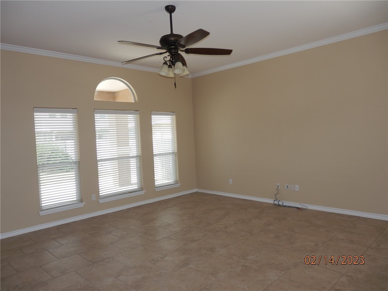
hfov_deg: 69.4
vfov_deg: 54.9
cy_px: 146
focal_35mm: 25
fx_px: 280
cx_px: 194
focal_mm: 4.5
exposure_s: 1/60
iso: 80
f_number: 3
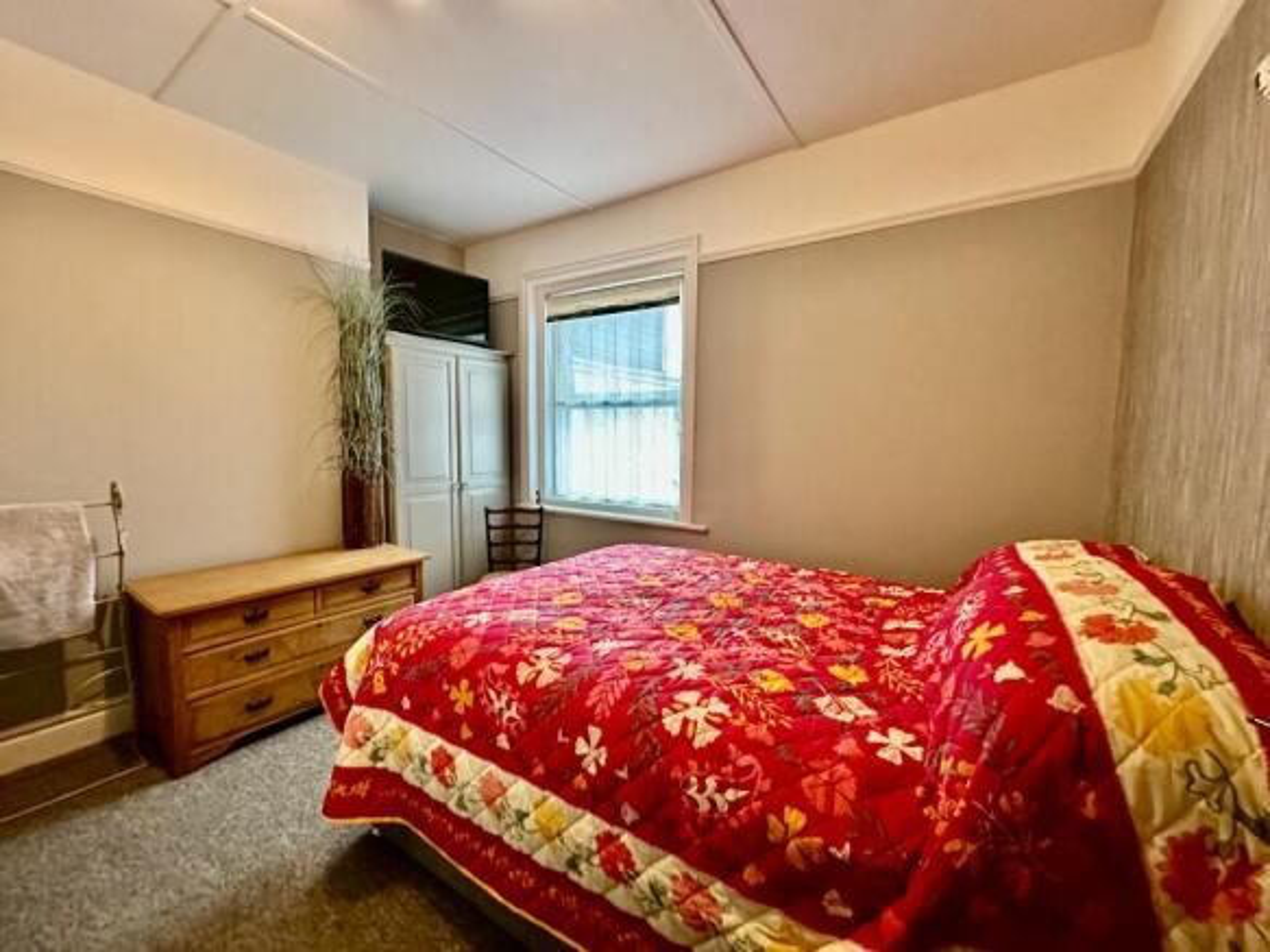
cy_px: 476
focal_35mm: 14
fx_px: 514
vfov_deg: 85.7
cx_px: 635
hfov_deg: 102.1
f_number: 2.2
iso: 1000
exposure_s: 1/50
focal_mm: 2.22
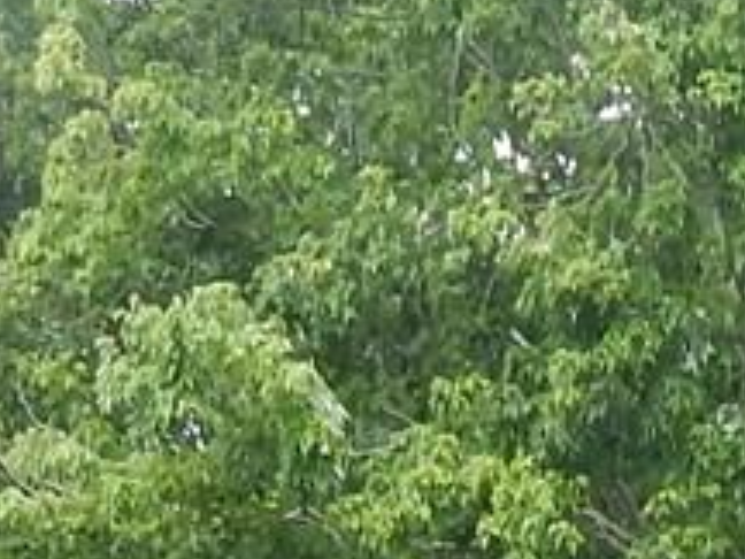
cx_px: 1045
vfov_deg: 7.8
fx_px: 3508
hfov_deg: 11.7
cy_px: 1753
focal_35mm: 163
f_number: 3
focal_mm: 4
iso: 125
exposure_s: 1/400
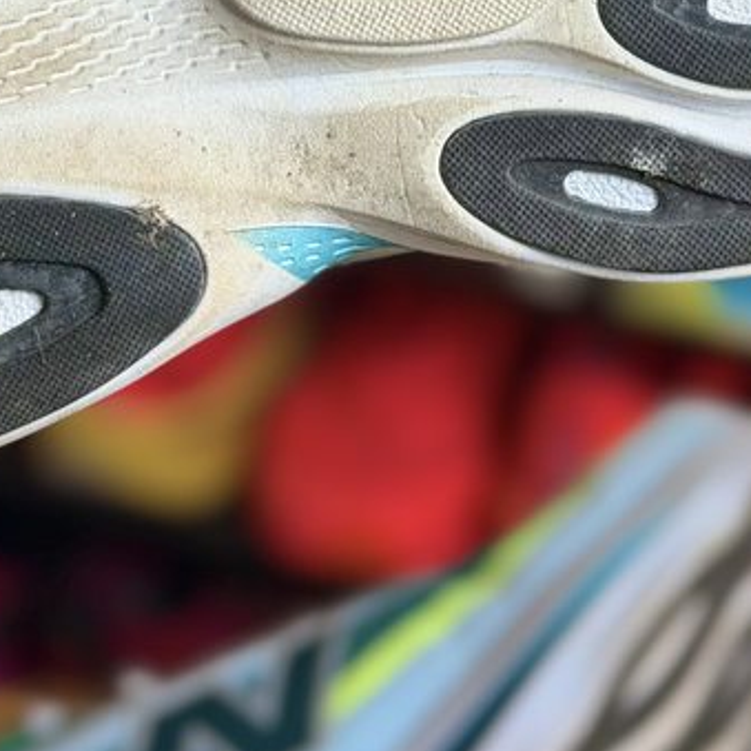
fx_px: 3682
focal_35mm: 150
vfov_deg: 11.5
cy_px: 27
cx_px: 410
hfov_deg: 11.6
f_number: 1.78
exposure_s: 1/100
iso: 64
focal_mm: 6.76
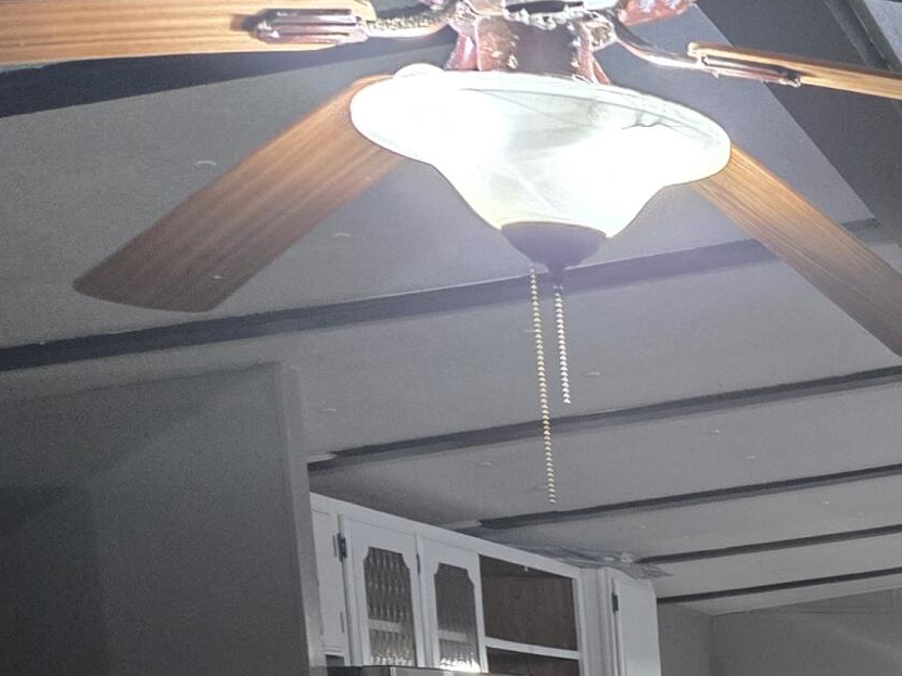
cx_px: 1364
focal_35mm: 83
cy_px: 1143
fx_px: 2162
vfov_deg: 15.7
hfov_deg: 20.2
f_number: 1.8
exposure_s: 1/60
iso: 640
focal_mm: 5.4
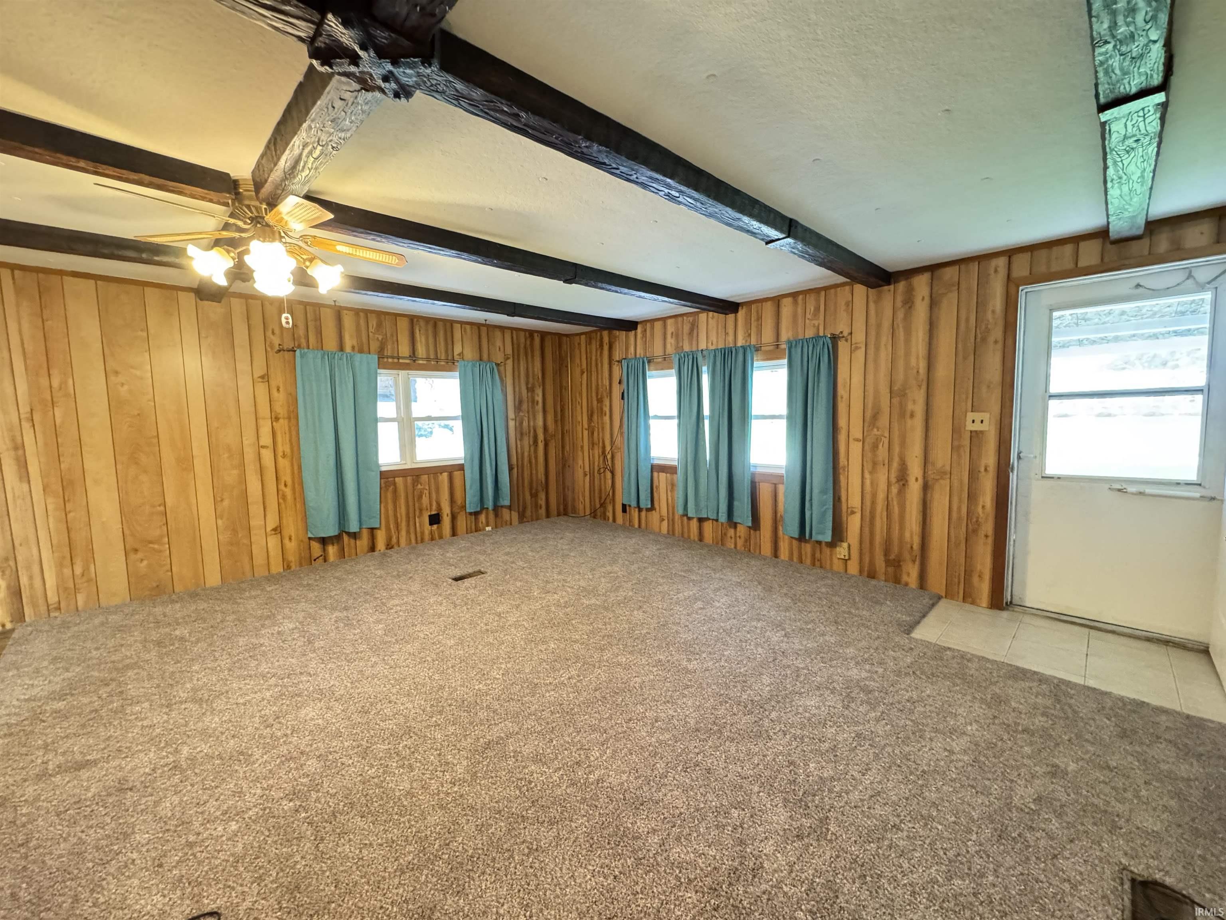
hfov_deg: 102.1
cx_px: 613
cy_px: 460
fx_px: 496
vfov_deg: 85.7
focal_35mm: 14
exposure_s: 1/40
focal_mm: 2.22
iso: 1000
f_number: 2.2
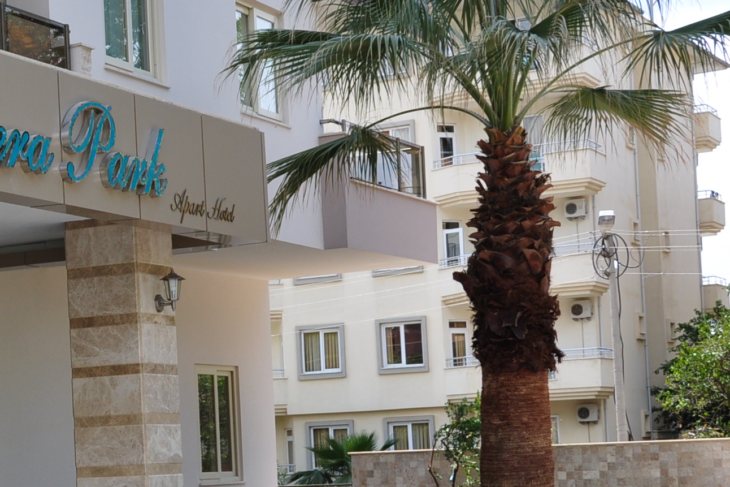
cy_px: 367
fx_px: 1890
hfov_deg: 20.4
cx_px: -149
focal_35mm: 93
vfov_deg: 14.6
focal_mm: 25
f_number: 9
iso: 200
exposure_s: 1/160
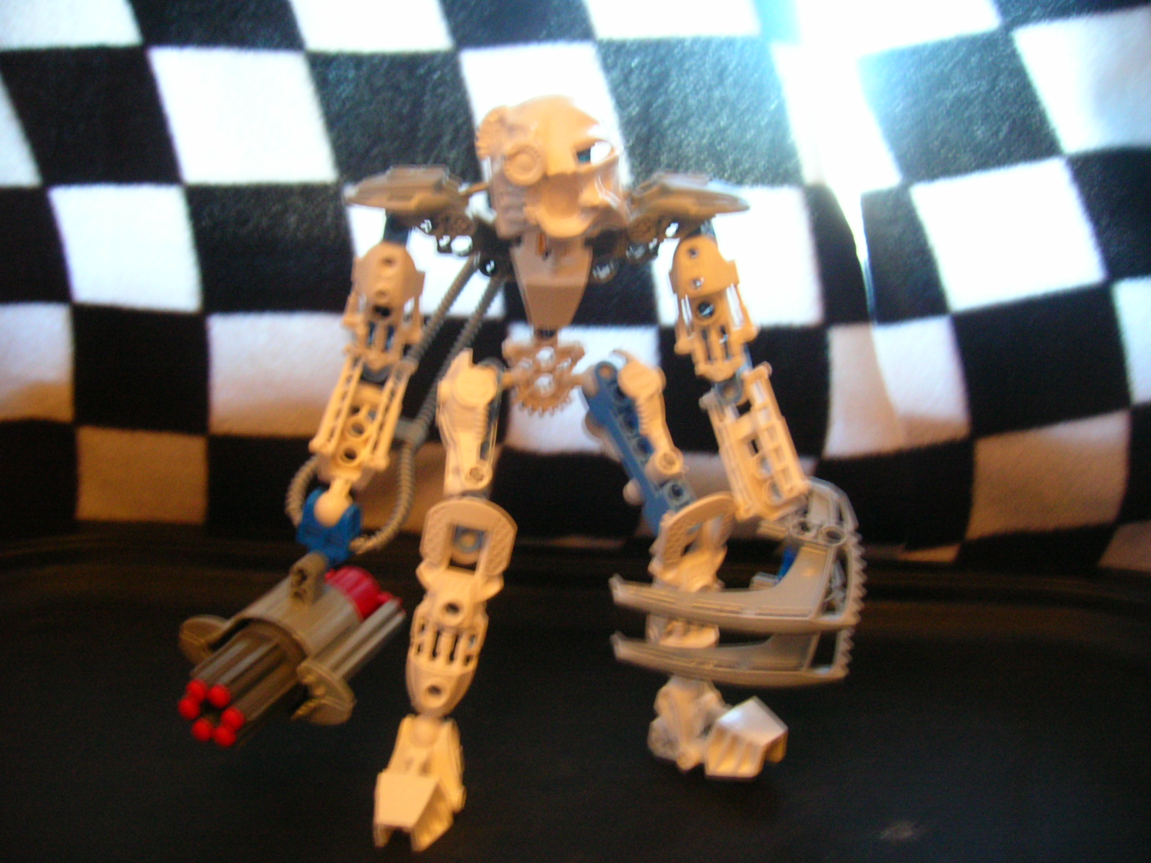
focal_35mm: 34
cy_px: 432
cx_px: 576
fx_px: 1131
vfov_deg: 41.8
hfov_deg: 54.0
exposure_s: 1/3.7
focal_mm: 5.7
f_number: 2.9
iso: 169
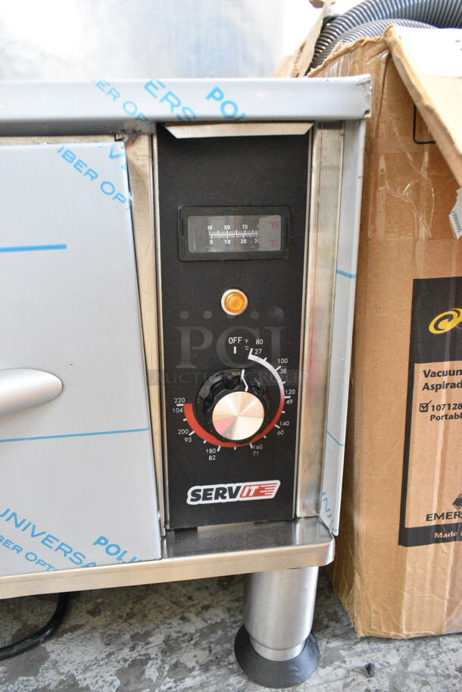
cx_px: 231
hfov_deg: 48.0
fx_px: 519
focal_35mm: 27
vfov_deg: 67.3
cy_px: 346
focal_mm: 18
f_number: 5.6
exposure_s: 1/125
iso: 6400
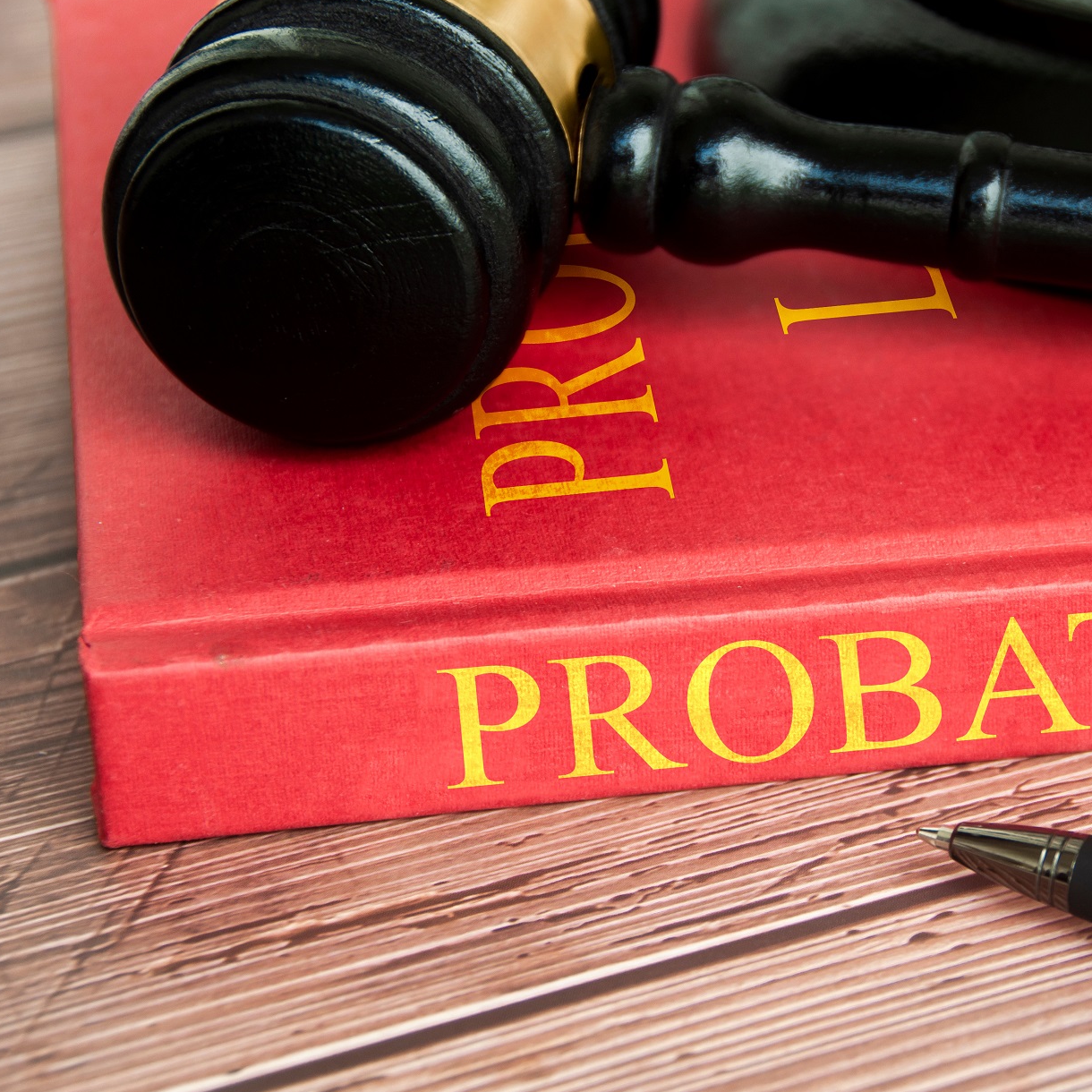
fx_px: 4843
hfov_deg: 12.8
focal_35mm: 136
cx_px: 886
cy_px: 511
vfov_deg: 12.9
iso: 160
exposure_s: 1/25
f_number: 8
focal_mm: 65
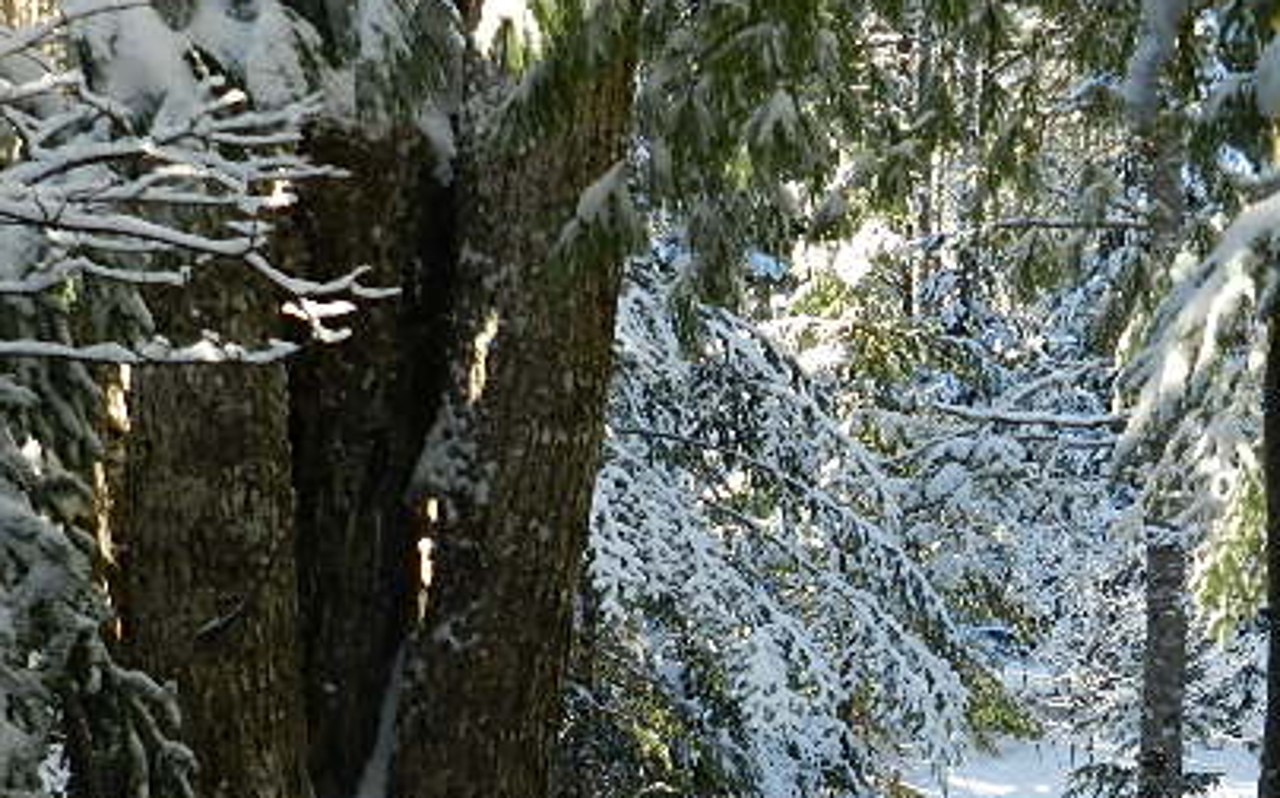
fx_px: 3103
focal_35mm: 89
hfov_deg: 23.2
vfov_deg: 14.5
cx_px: 903
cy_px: 719
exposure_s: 1/200
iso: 160
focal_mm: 9.4
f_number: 4.4
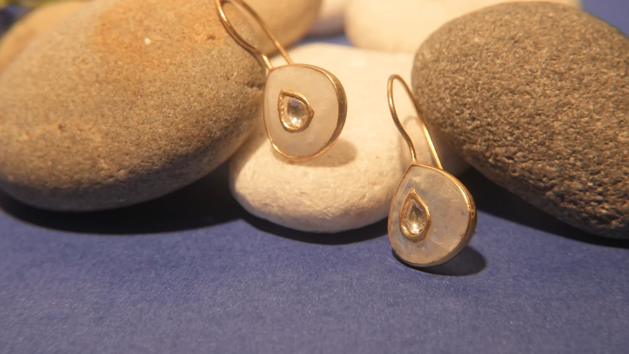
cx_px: 326
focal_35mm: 57
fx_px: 951
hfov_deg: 36.6
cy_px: 152
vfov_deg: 21.1
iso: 1000
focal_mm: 50
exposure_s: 1/100
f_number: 10
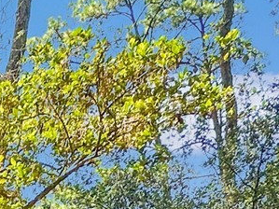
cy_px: 645
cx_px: -230
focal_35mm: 96
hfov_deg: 16.8
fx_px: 773
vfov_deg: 10.4
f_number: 2.2
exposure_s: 1/310
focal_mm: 2.22
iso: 40
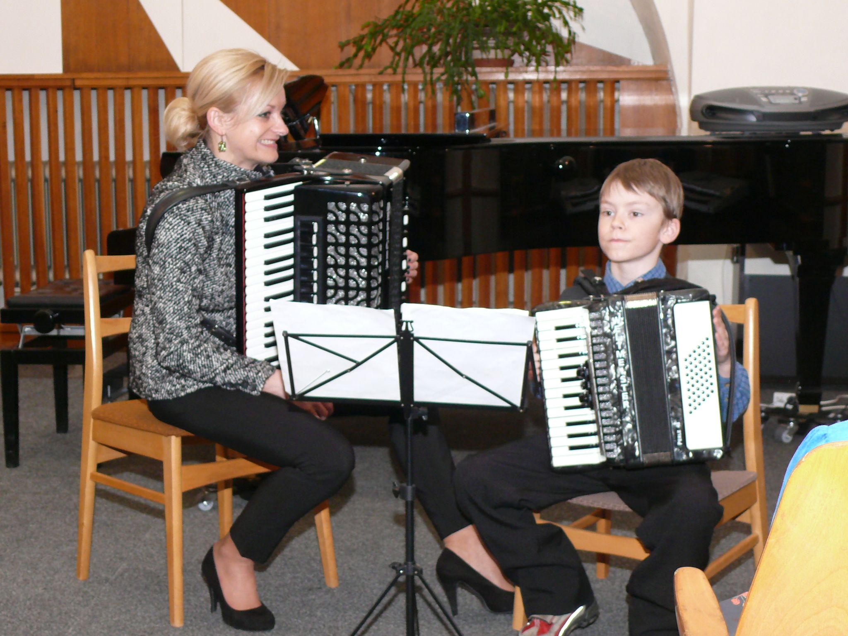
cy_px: 318
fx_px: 1494
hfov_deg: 31.7
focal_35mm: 61
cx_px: 424
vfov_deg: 24.0
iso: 200
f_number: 3.2
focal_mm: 10.2
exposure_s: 1/30
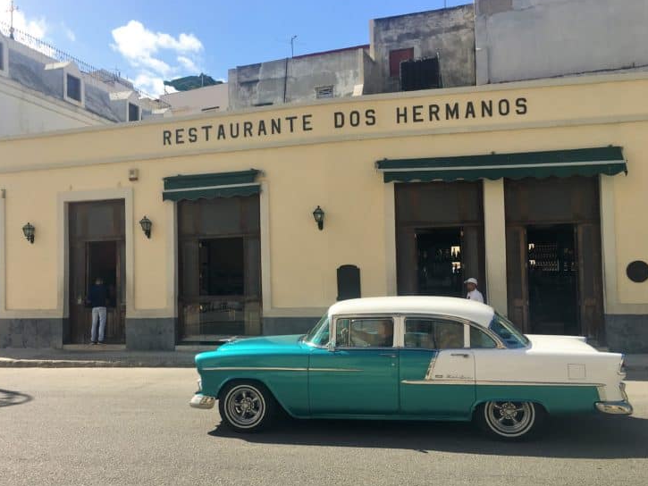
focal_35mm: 32
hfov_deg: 56.7
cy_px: 259
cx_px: 292
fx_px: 599
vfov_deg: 44.1
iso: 25
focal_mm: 4.15
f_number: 2.2
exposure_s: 1/1603
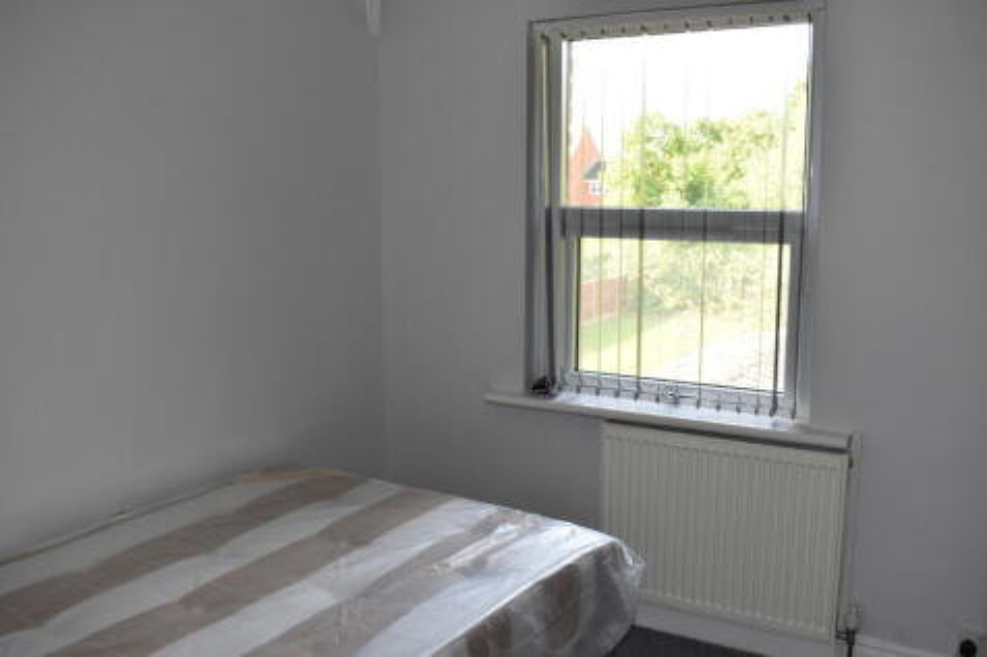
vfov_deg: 39.9
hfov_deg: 57.2
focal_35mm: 33
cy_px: 328
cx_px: 494
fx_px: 904
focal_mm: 22
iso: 560
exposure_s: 1/125
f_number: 5.6
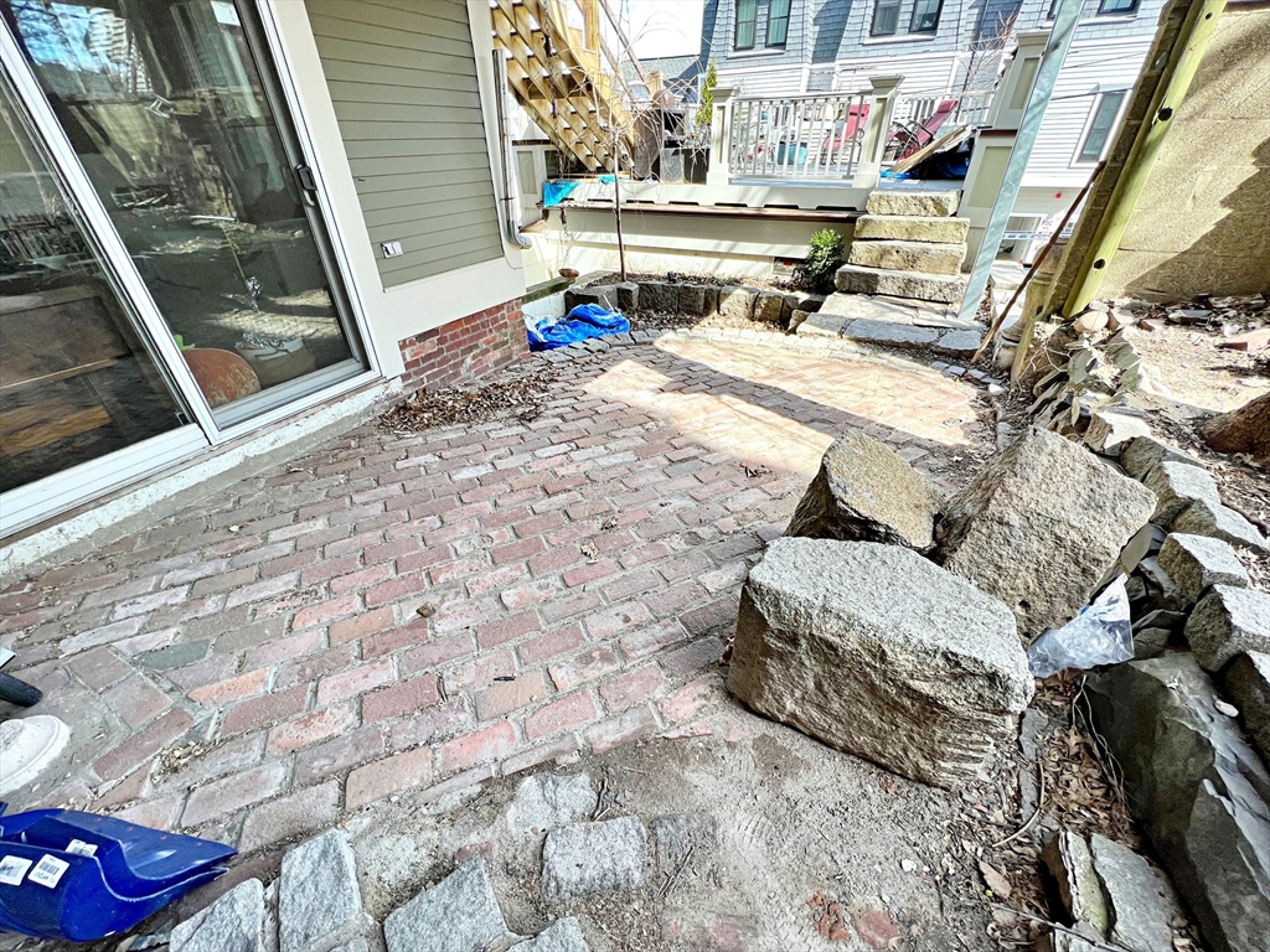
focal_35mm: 13
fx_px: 477
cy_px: 476
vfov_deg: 89.9
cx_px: 635
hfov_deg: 106.2
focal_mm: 1.57
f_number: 1.8
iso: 32
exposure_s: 1/194
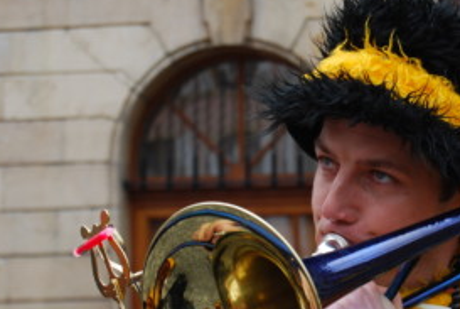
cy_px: 190
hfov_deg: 13.5
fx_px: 1931
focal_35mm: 151
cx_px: 349
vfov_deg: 9.1
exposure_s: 1/125
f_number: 5.6
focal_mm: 55
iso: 140
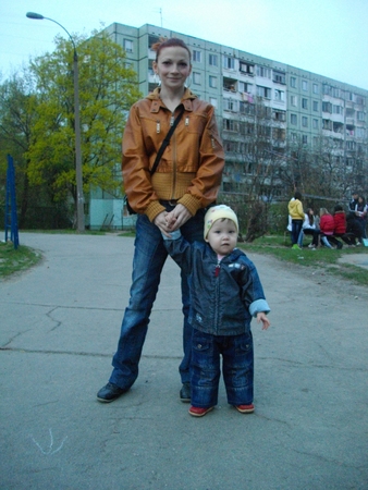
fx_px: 453
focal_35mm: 32
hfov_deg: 44.2
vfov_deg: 56.8
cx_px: 184
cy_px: 245
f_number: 2.9
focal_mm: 5.7
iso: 400
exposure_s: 1/30
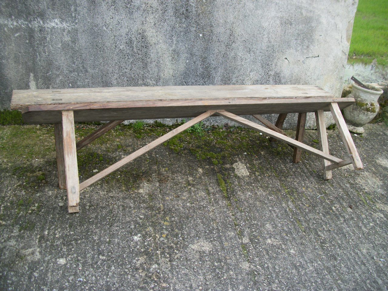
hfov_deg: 56.8
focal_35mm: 32
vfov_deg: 44.2
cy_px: 146
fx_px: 359
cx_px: 194
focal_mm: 5.7
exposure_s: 1/125
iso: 80
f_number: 2.9
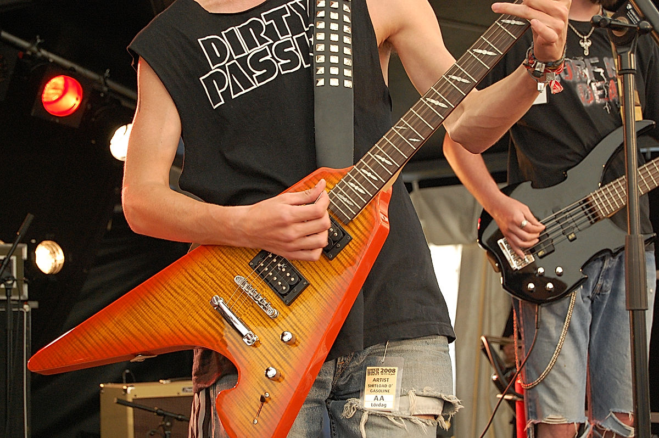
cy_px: 219
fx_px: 1509
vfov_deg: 16.5
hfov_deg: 24.6
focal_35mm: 82
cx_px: 330
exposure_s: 1/125
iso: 800
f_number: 5.6
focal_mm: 55
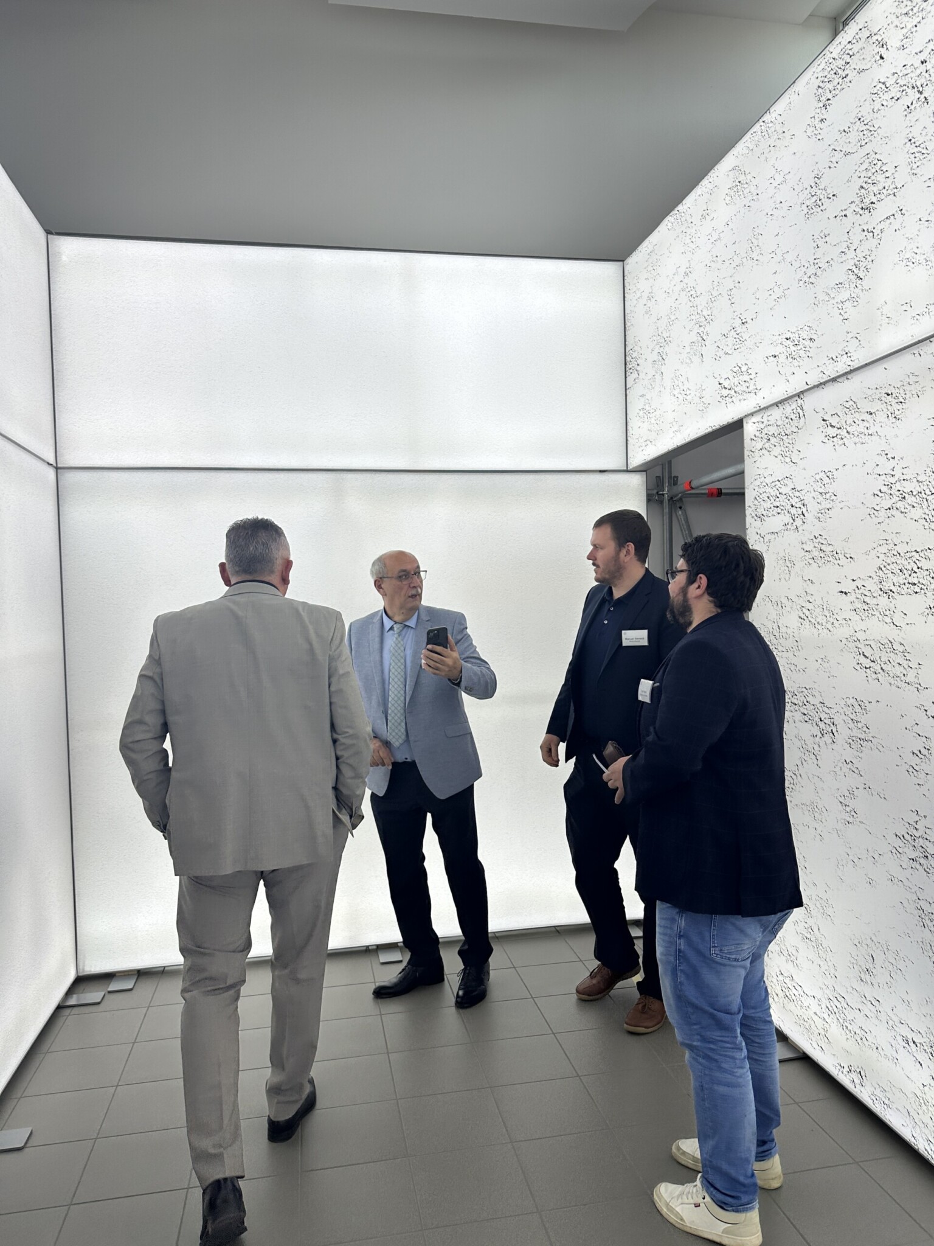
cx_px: 467
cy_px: 623
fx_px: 863
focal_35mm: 24
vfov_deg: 71.6
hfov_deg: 56.8
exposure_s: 1/355
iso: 80
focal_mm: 6.86
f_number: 1.78
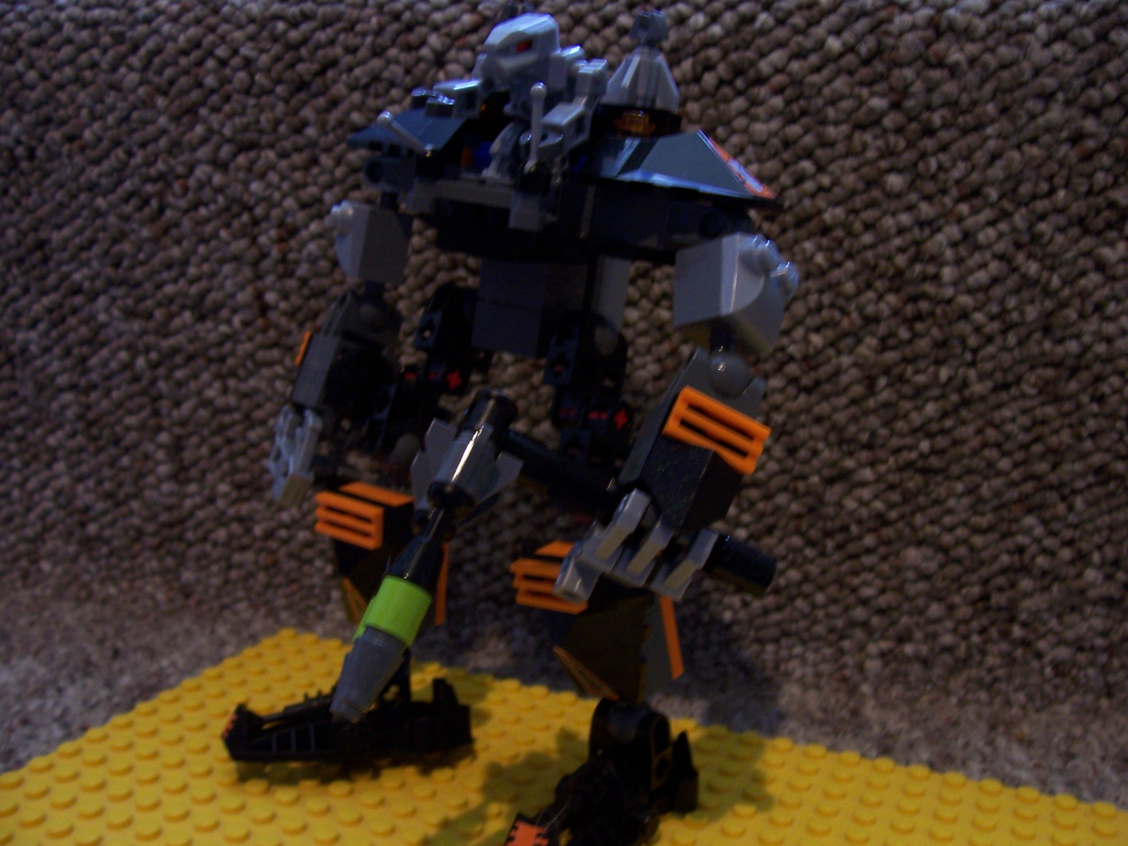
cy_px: 423
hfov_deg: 54.0
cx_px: 564
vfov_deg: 41.8
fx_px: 1108
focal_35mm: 34
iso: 160
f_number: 2.7
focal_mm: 5.6
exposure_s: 1/8
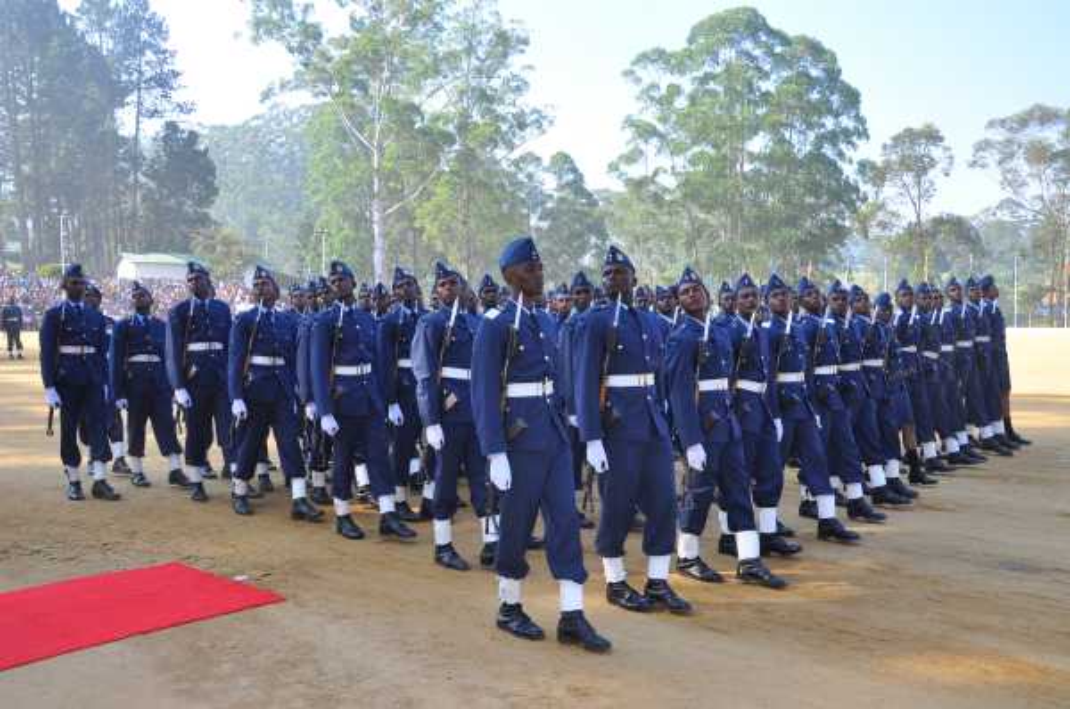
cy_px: 354
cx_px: 535
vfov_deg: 39.8
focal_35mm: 33
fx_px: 979
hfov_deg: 57.3
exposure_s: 1/125
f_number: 8
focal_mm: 22
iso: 200
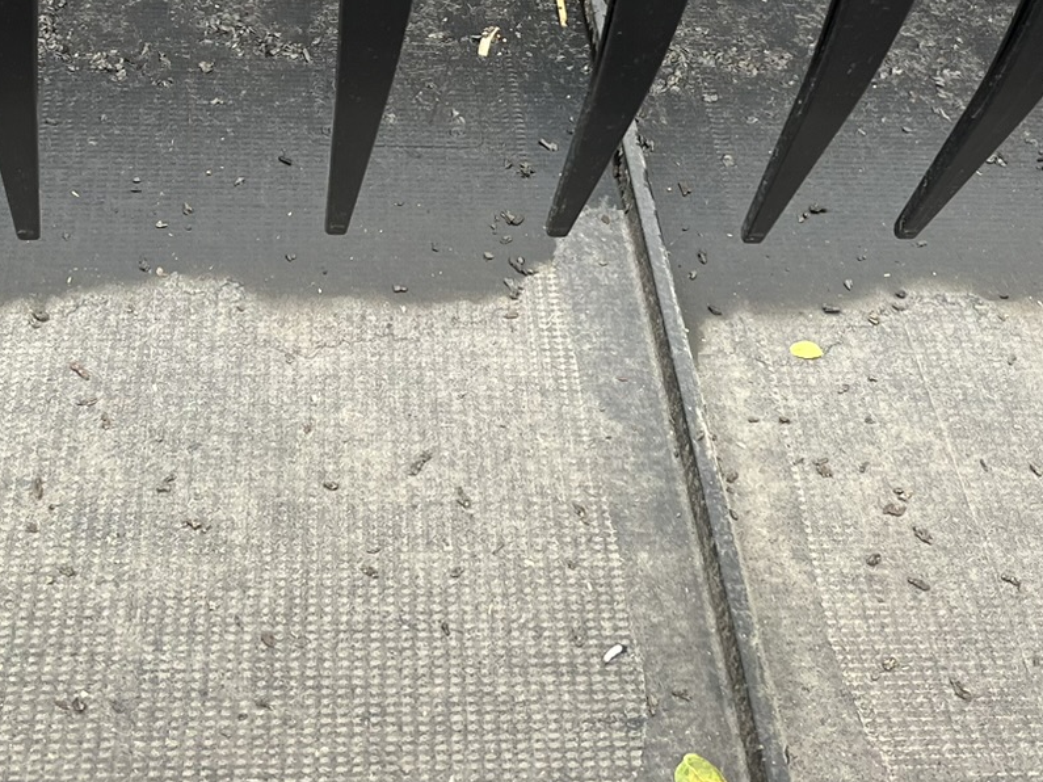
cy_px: 41
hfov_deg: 29.0
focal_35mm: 67
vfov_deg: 21.3
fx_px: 2018
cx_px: 506
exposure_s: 1/121
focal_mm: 5.1
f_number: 1.6
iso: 80
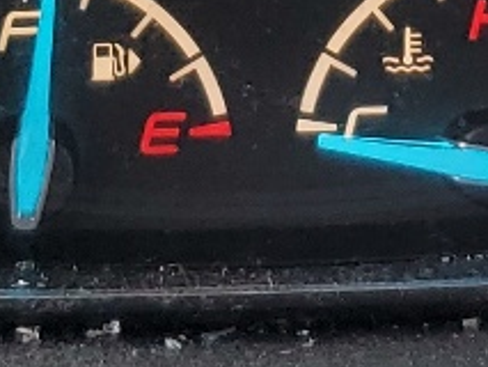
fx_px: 2751
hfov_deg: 10.1
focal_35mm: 195
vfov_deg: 7.3
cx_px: 318
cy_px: -376
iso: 50
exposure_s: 1/132
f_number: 1.5
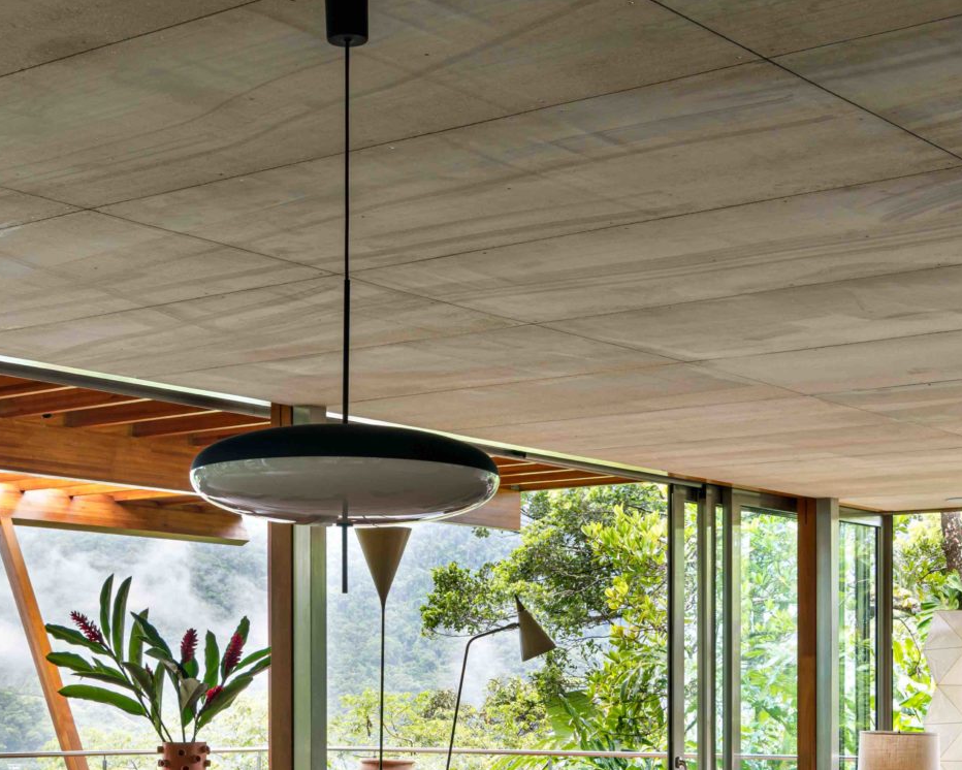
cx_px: 453
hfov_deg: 28.3
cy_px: 741
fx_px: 1908
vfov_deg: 22.1
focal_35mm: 67
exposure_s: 1/13
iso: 200
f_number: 11
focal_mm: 33
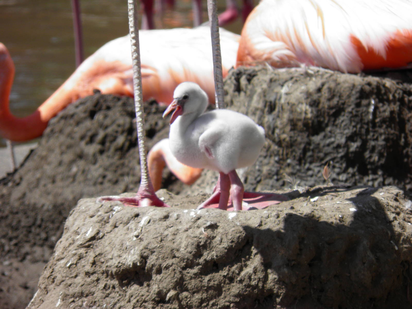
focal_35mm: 653
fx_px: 7772
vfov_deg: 2.3
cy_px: 154
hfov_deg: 3.0
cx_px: 206
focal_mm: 117.2
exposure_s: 1/250
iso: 50
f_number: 5.7
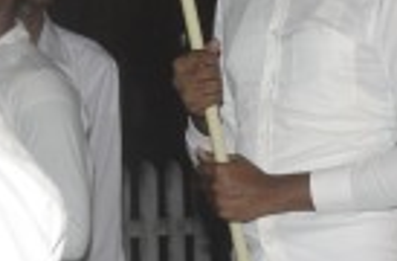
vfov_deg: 6.8
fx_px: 2196
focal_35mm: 200
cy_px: -36
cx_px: 959
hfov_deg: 9.2
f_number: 5.6
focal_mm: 26
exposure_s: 1/125
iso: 640
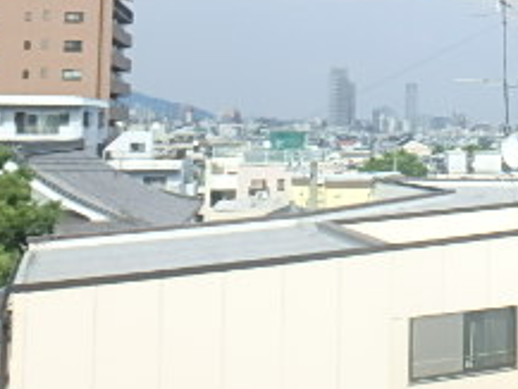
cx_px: 613
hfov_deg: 27.6
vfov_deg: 23.2
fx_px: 928
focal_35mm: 62
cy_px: 60
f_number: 6
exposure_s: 1/400
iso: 125
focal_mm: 3.7
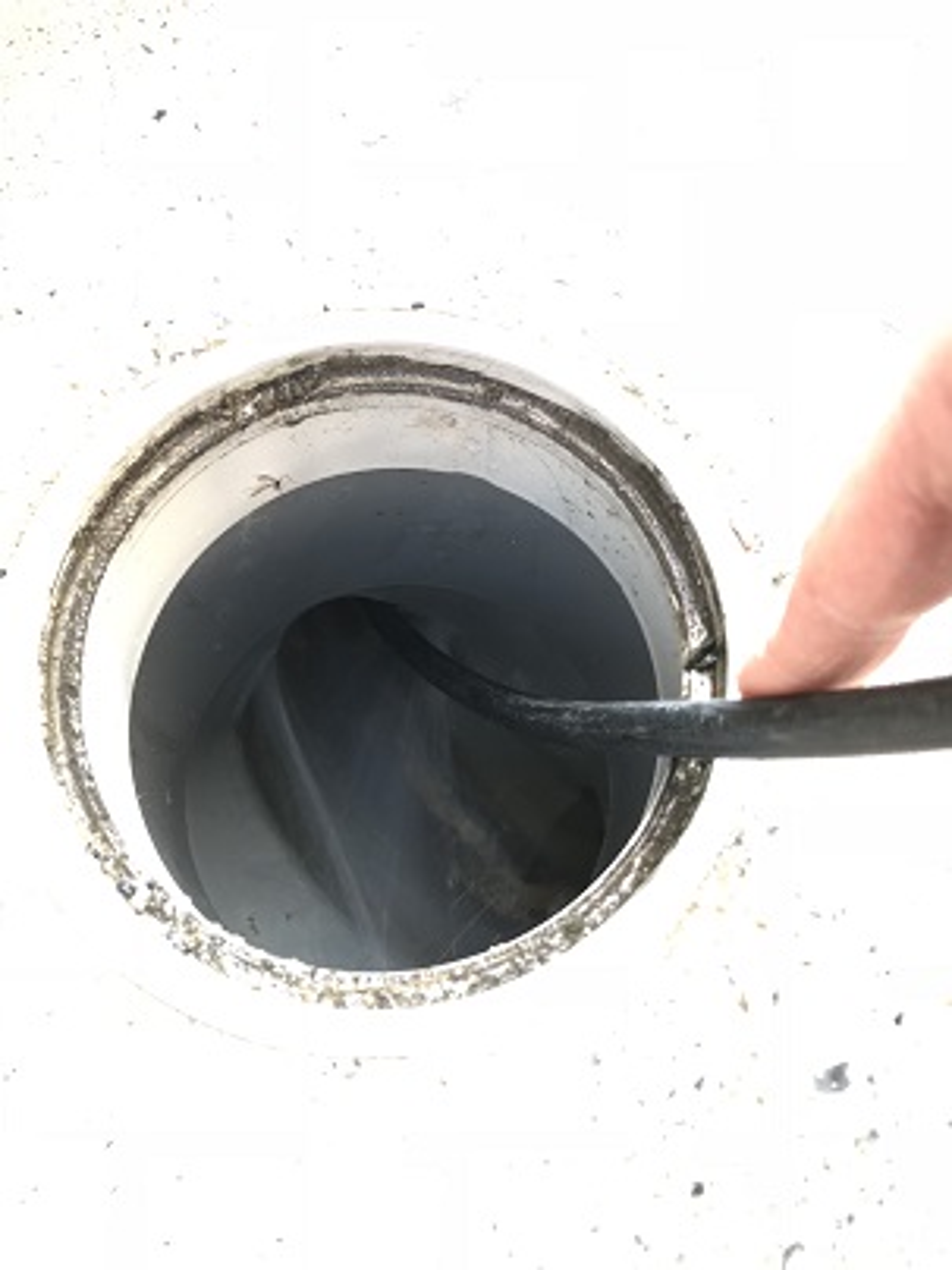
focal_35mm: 28
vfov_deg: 63.4
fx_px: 1027
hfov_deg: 49.7
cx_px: 476
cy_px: 635
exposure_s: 1/30
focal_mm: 3.99
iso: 32
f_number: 1.8
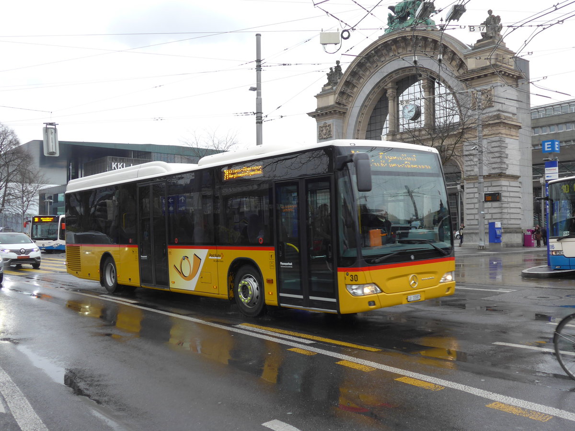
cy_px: 216
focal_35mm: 36
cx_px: 288
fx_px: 598
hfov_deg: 51.4
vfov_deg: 39.7
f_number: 2.8
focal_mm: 7.5
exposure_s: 1/250
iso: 125
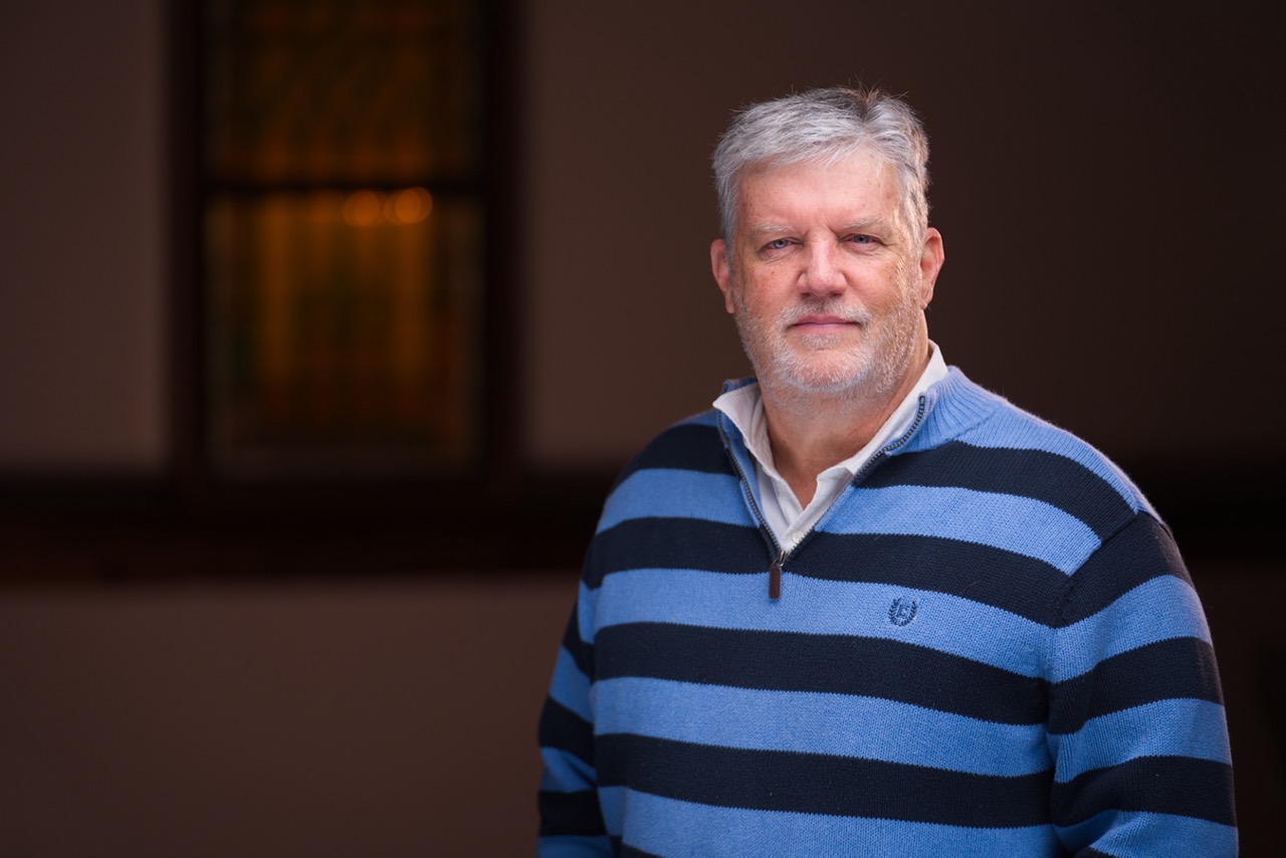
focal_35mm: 150
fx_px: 5359
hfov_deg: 13.7
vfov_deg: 9.2
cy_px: 429
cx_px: 643
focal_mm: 150
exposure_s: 1/100
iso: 100
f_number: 2.8
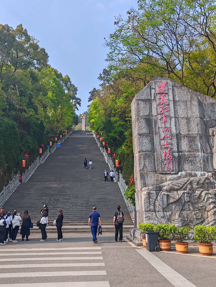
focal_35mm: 32
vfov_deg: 56.8
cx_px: 96
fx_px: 266
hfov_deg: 44.1
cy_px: 148
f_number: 1.8
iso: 50
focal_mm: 6.14
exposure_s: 1/577
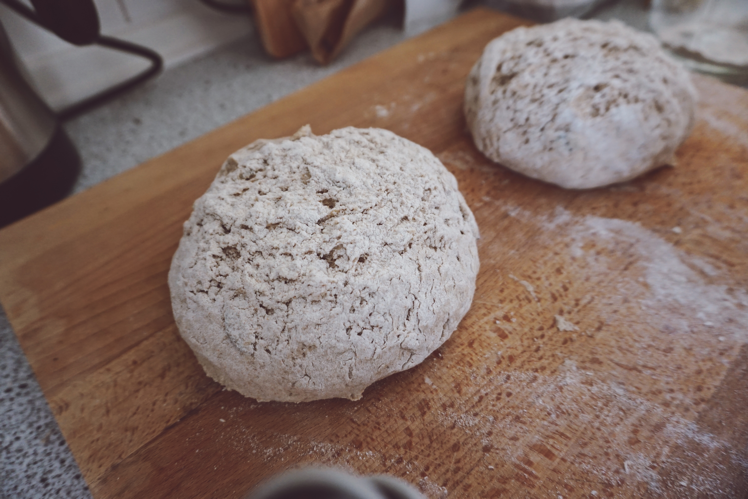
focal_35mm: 24
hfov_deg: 73.7
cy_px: 250
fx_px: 499
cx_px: 374
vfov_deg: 53.1
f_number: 3.5
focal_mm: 16
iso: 500
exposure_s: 1/60
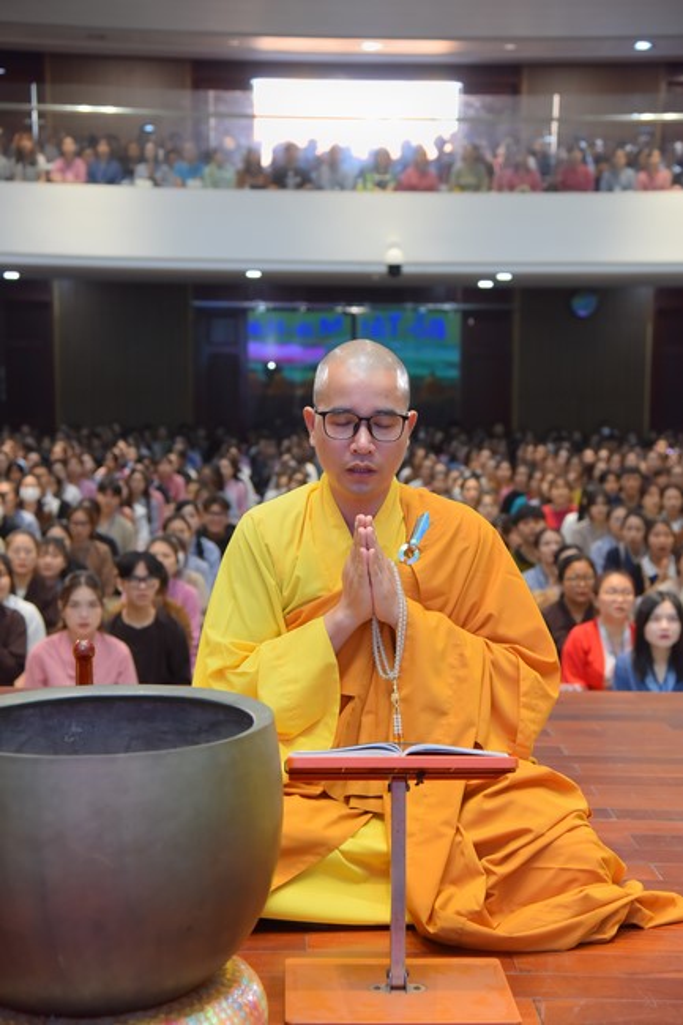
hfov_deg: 21.9
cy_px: 512
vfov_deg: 32.4
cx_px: 342
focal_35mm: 62
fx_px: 1765
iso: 1250
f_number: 5
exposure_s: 1/125
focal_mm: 62
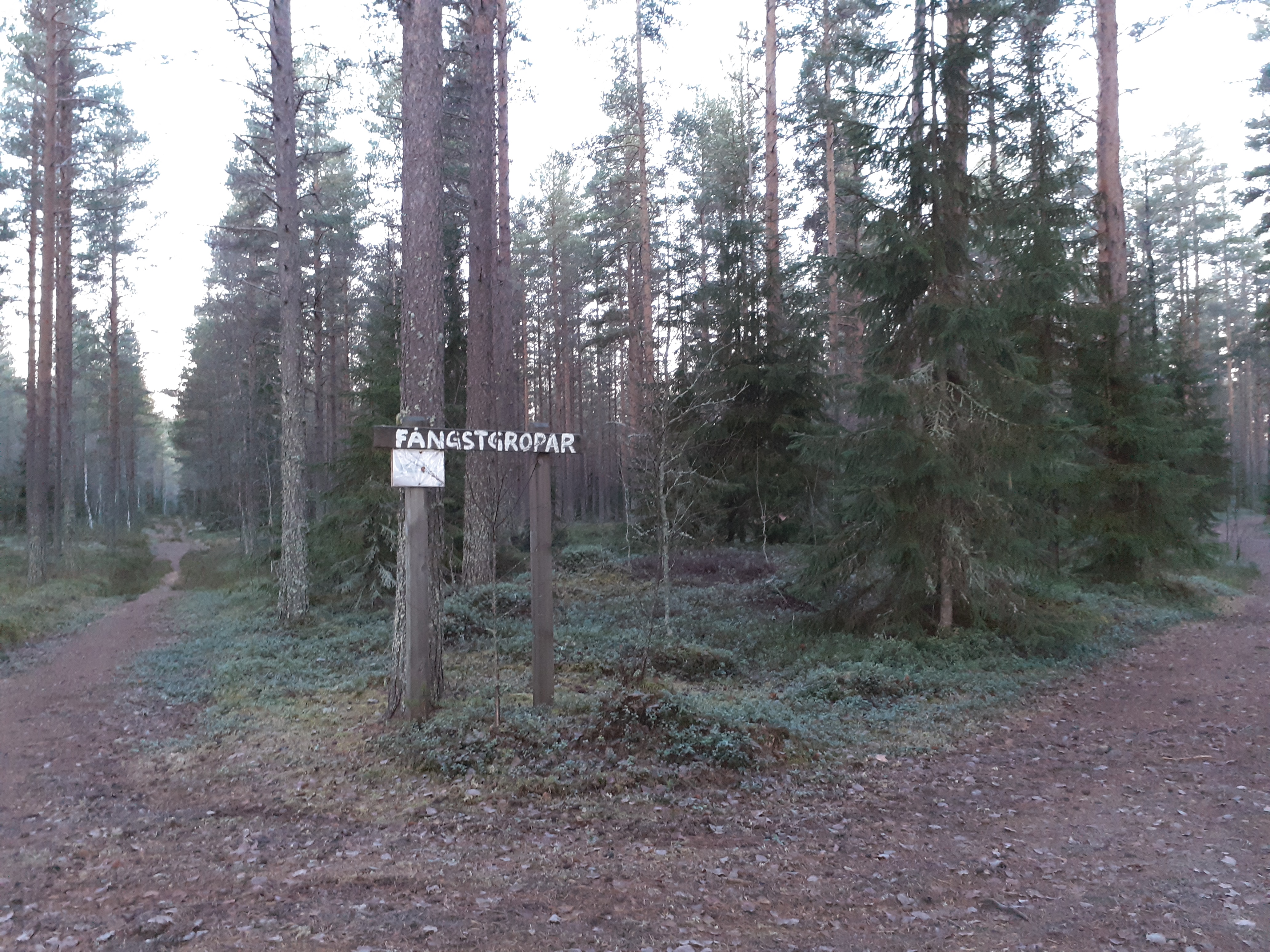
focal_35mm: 27
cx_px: 635
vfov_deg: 51.4
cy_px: 476
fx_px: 991
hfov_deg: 65.3
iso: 250
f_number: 1.9
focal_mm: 3.6
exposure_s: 1/25
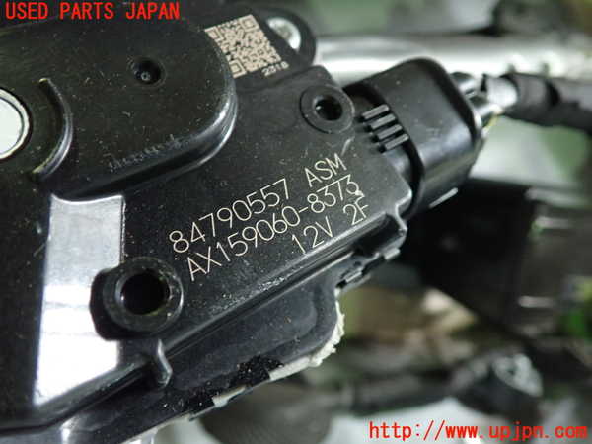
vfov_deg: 46.8
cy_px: 222
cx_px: 296
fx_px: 513
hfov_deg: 60.0
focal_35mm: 30
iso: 800
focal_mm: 5.4
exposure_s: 1/20
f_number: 2.3
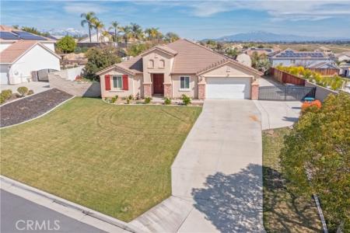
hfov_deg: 65.5
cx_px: 175
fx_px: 272
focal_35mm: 28
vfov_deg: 46.4
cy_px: 116
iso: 100
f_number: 5
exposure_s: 1/500
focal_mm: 10.26
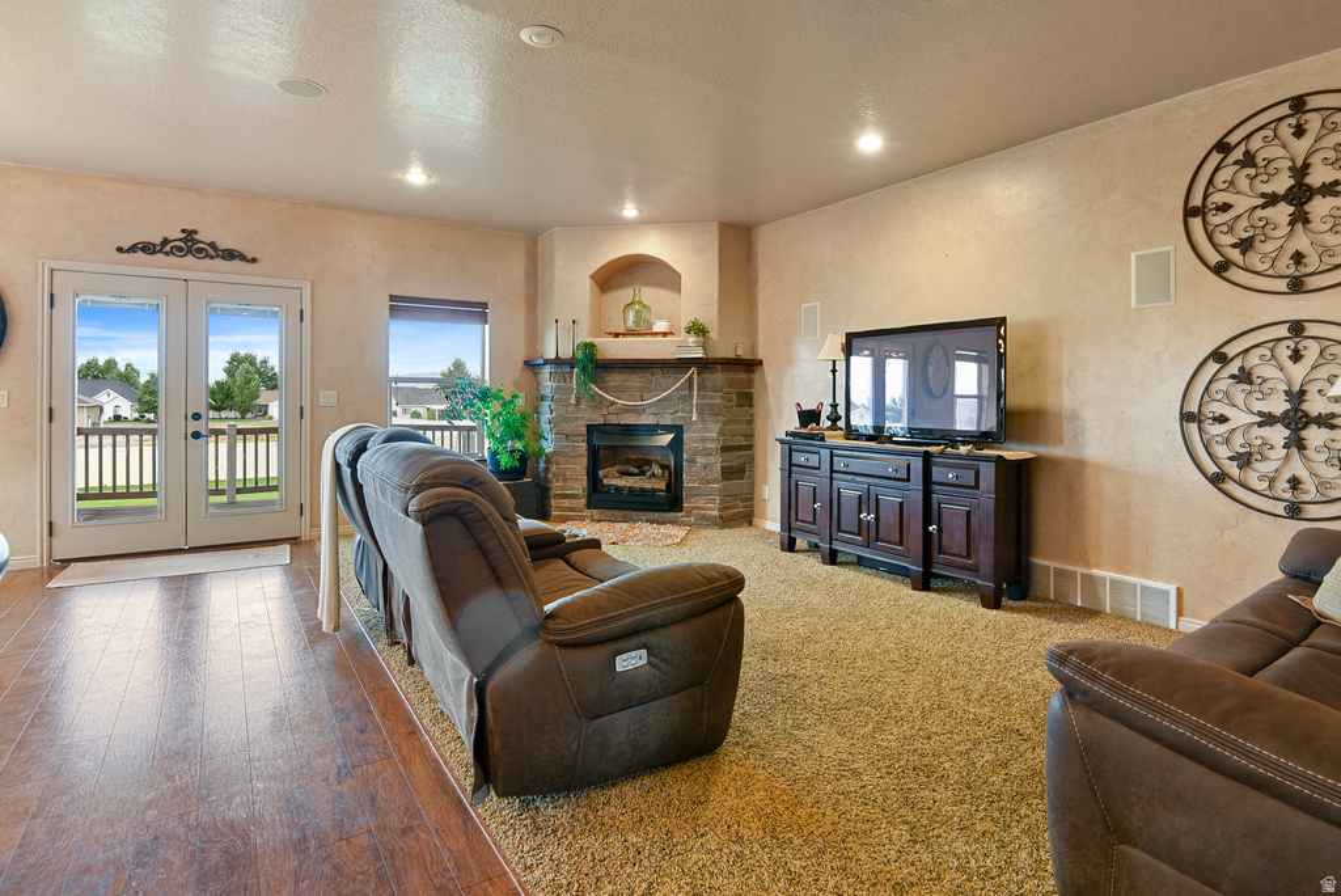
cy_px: 448
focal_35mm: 16
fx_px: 596
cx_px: 670
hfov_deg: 96.7
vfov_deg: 73.8
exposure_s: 4
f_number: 8
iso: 100
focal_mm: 16
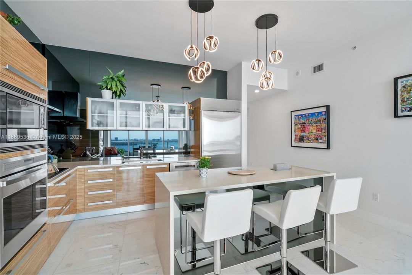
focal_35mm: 16
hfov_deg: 96.7
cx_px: 206
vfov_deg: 73.7
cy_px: 138
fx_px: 183
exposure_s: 1/160
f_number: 9
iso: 640
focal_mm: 16
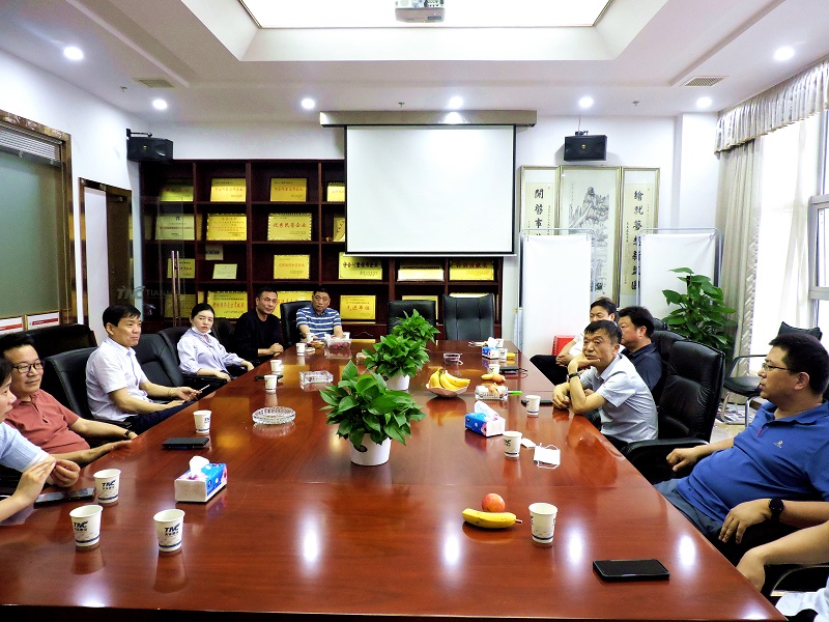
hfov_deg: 71.6
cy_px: 311
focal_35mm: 24
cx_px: 414
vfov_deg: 56.8
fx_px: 575
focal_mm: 4.3
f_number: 3
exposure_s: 1/30
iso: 400
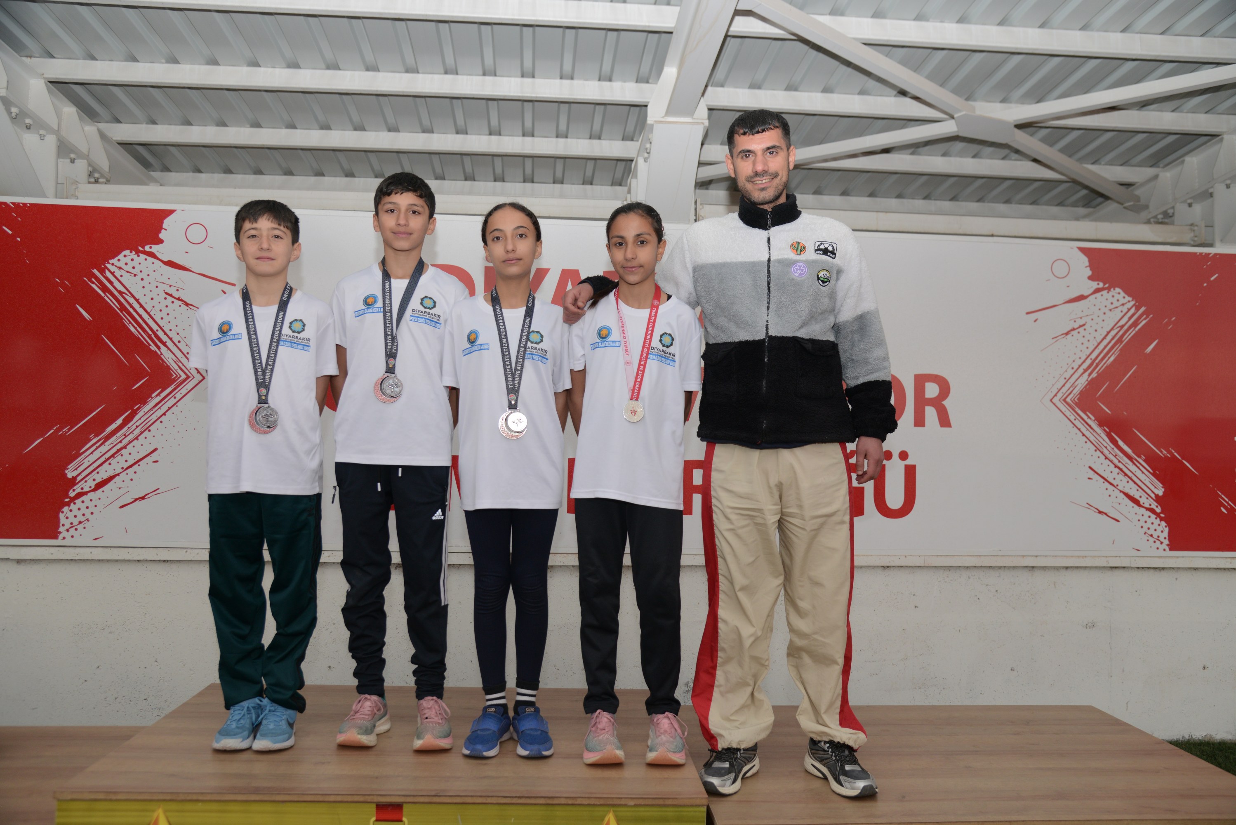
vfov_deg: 46.4
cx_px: 618
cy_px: 412
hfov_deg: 65.5
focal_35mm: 28
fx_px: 962
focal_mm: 28
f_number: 5
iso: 500
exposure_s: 1/250
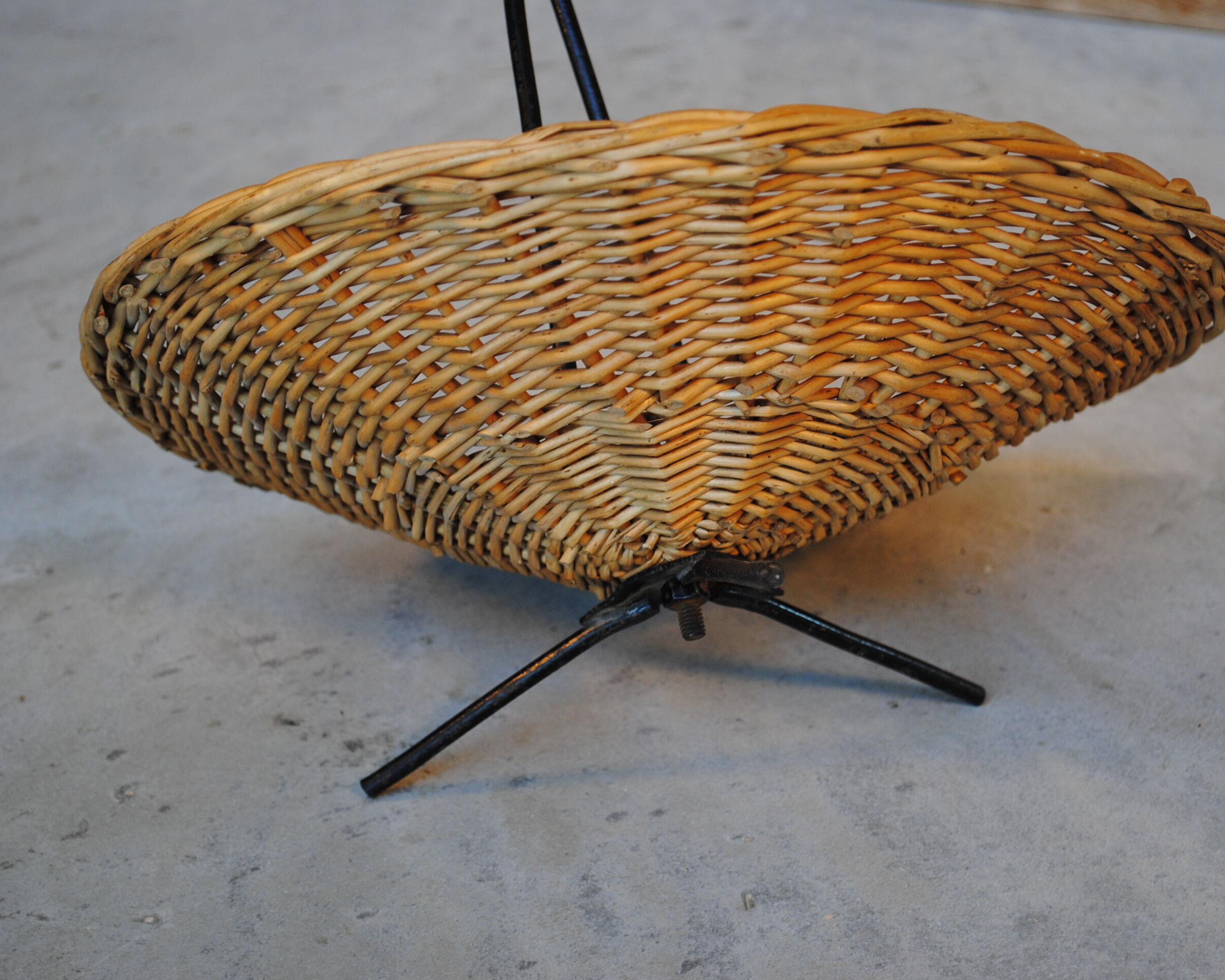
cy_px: 494
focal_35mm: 94
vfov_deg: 16.4
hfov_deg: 20.5
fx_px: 3392
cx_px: 705
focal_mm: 55
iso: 200
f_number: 5.6
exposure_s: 1/40
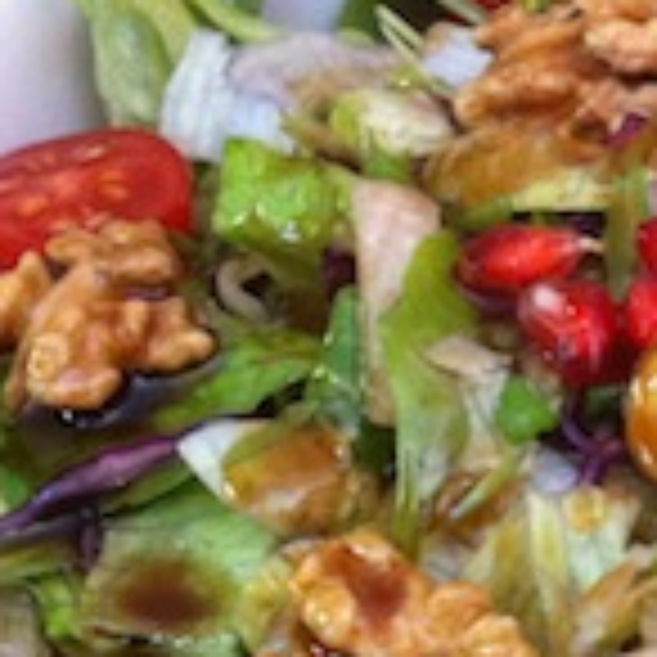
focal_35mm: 127
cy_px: 536
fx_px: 2727
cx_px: 1125
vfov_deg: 13.7
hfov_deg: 12.7
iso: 320
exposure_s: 1/17
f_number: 2.8
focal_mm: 3.85
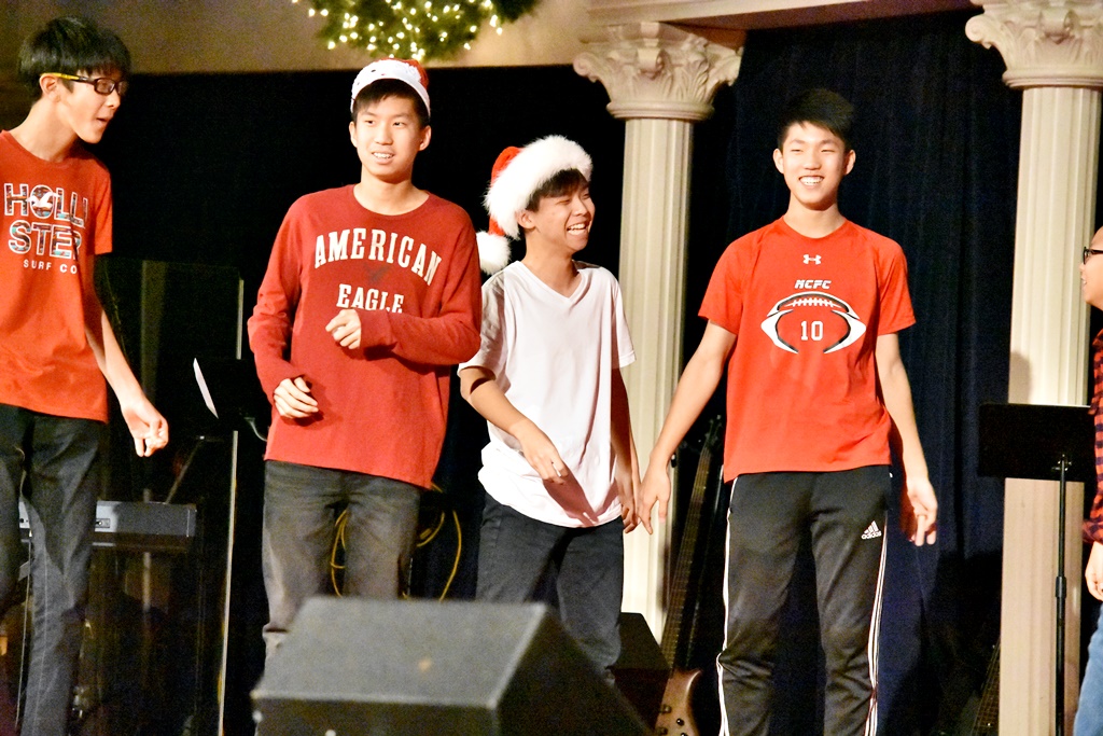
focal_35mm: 202
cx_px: 552
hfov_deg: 10.2
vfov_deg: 6.8
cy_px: 368
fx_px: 6205
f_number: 4.8
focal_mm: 135
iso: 20000
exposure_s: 1/320
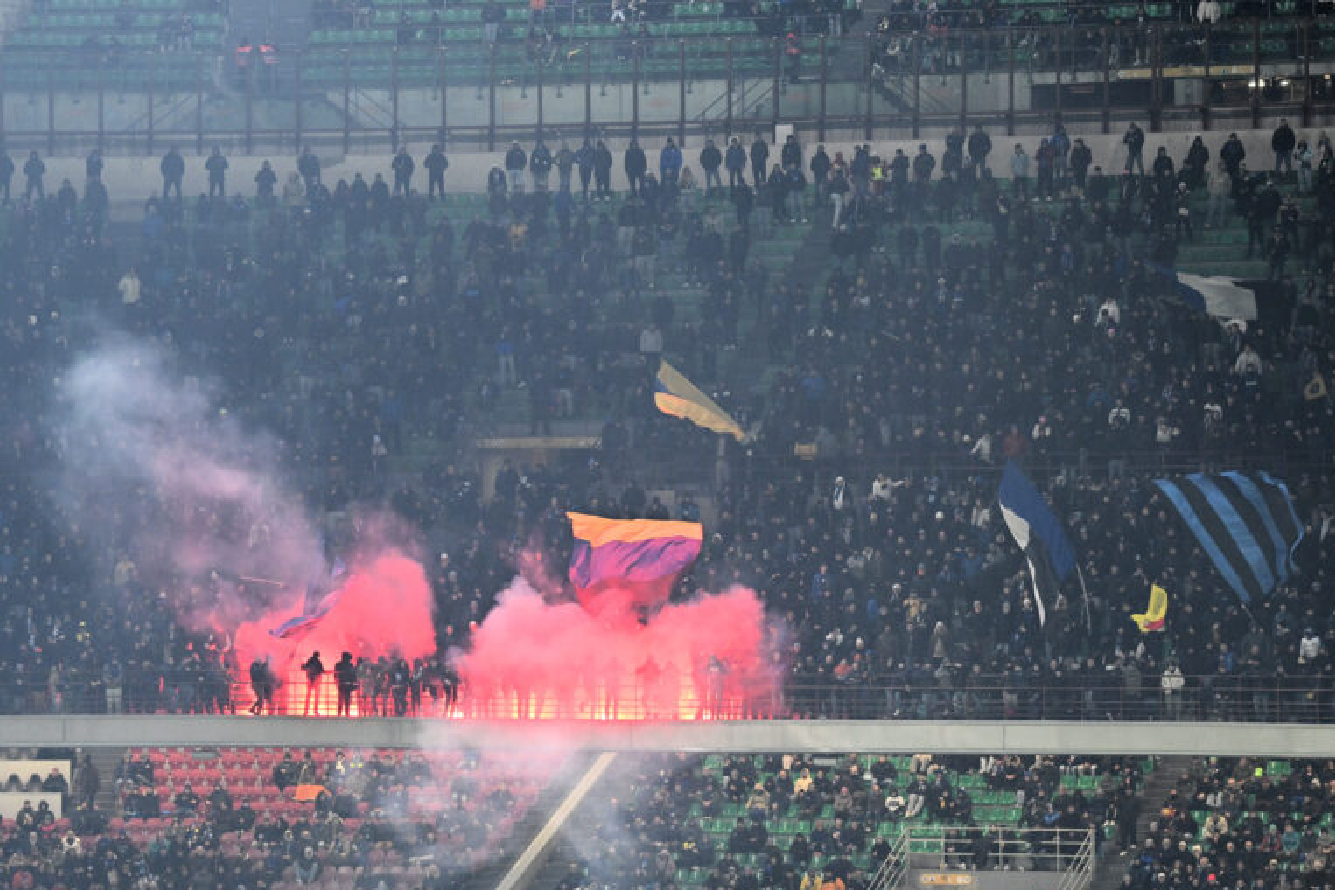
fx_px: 6973
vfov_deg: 7.3
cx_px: 602
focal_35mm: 188
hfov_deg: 10.9
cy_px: 373
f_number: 4.5
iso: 1250
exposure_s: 1/160
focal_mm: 140
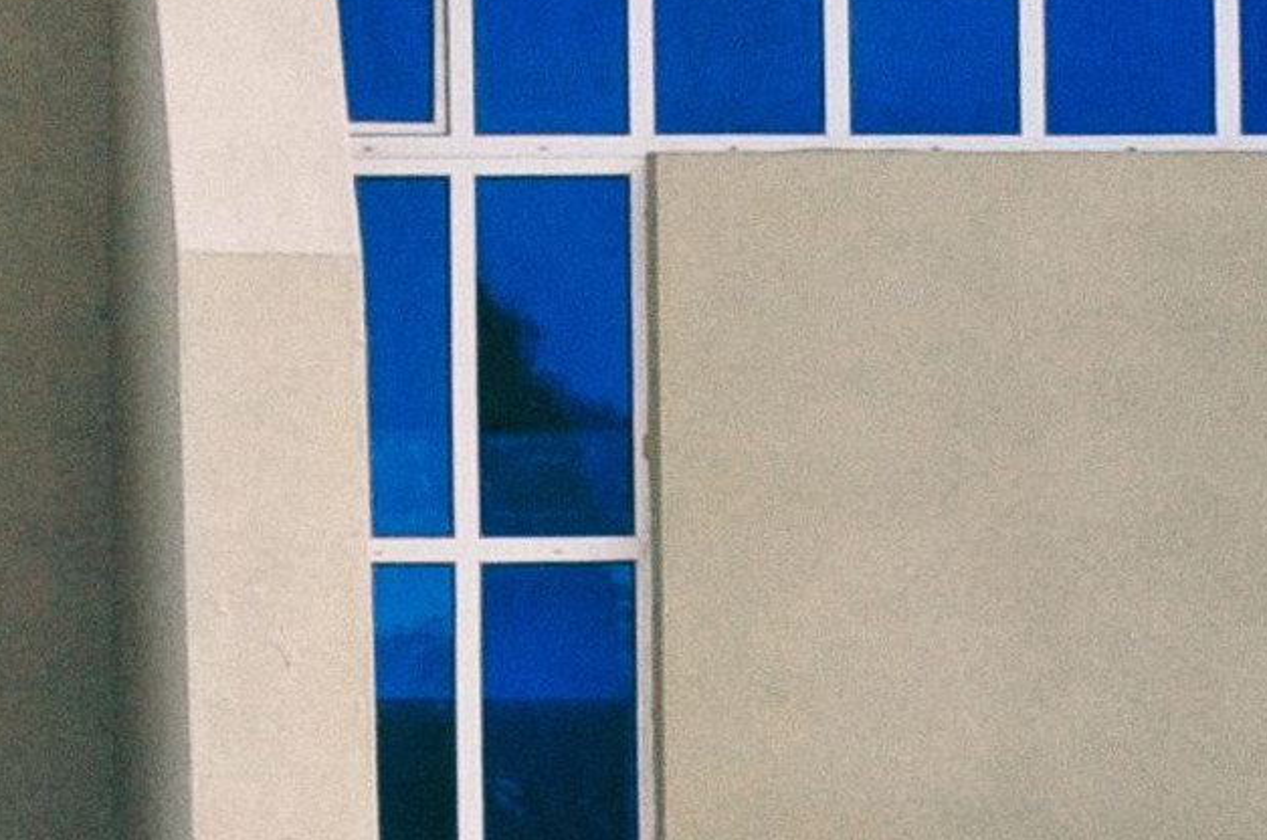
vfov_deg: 2.0
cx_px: -2191
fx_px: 24598
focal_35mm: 700
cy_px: 1642
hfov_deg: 2.9
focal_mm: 70
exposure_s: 1/250
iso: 220
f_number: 10
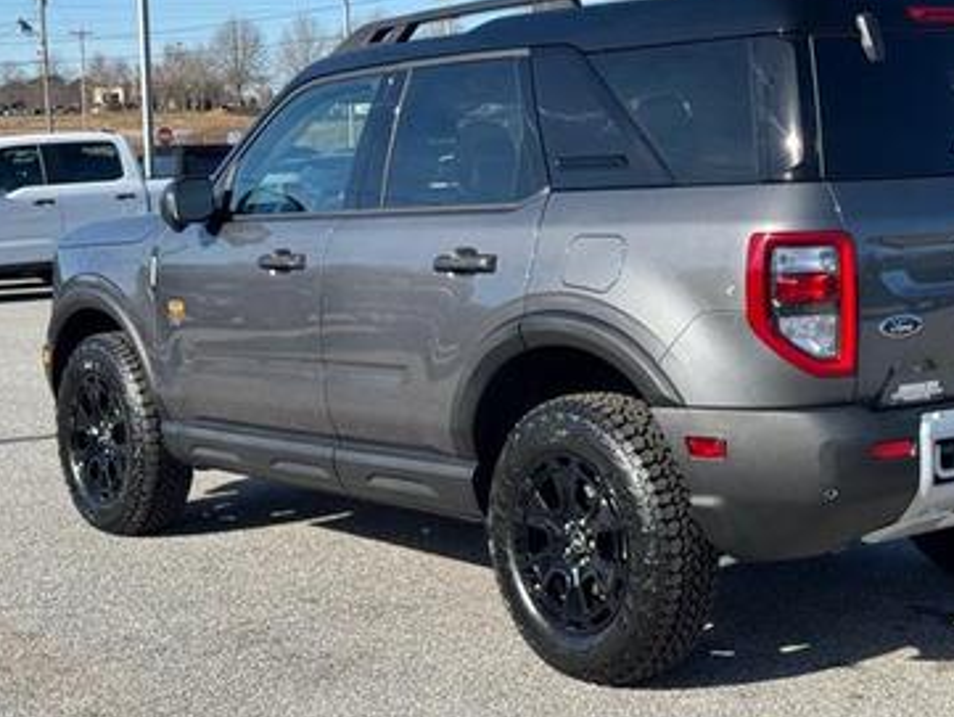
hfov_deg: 28.8
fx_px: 1847
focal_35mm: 67
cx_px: 597
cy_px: 331
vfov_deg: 21.9
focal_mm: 6.76
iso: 64
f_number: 1.78
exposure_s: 1/3096
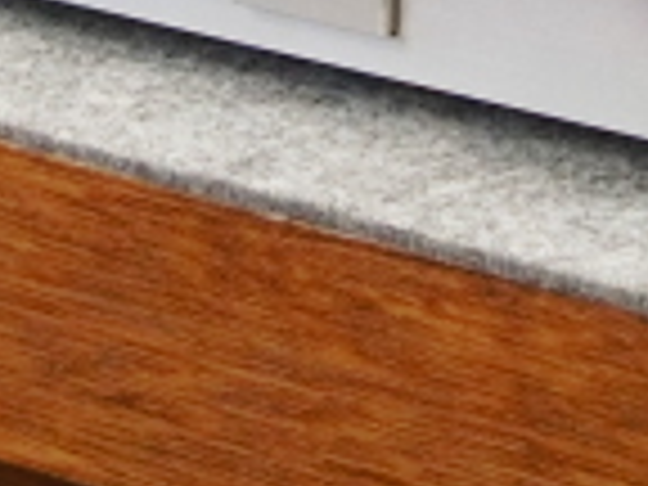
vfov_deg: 5.9
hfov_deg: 8.1
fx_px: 4586
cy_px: -477
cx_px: 414
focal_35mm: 245
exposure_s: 1/60
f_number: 3.6
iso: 320
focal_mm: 9.8
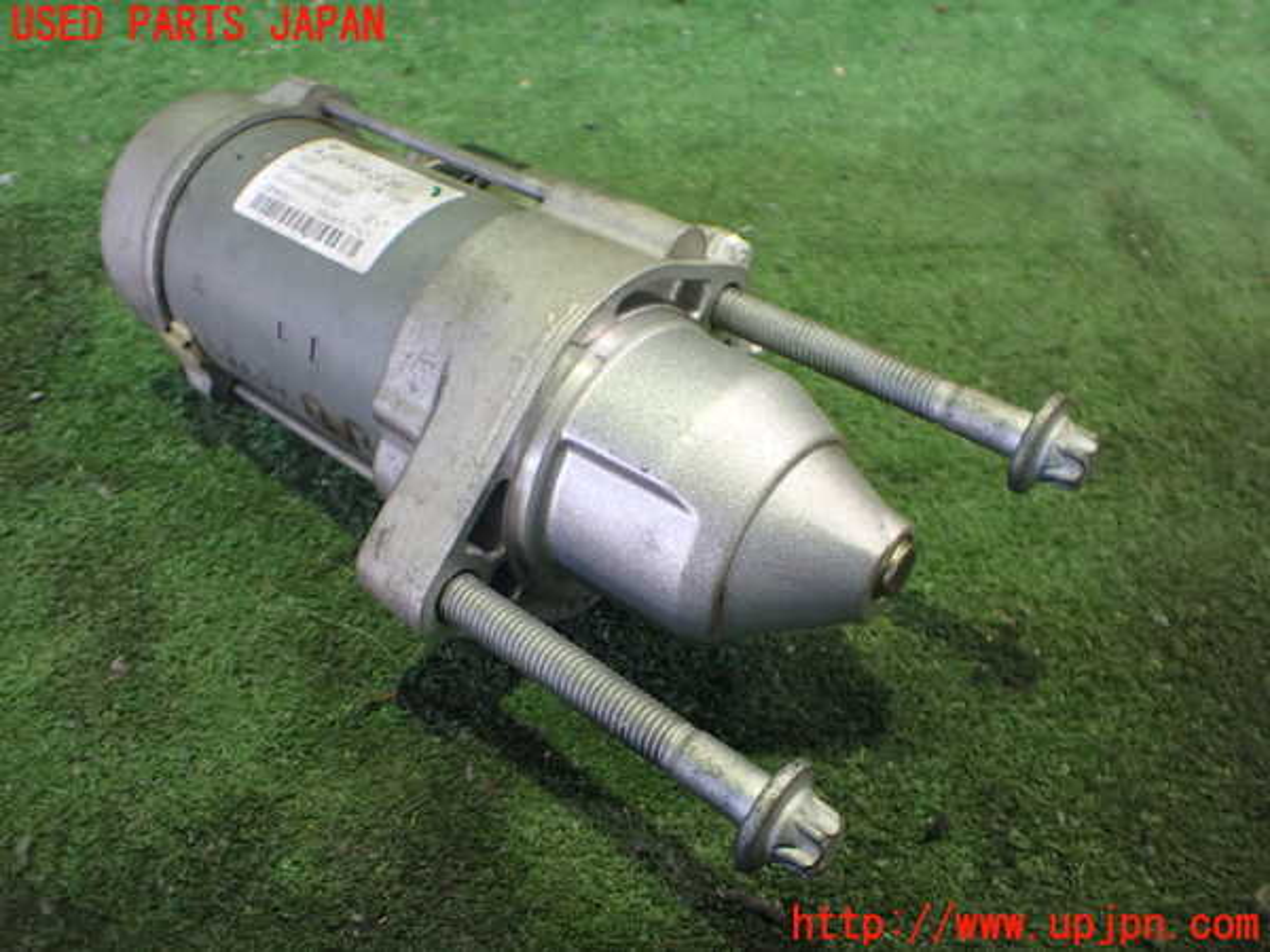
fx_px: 1101
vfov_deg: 46.8
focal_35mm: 30
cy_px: 476
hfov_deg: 60.0
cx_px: 635
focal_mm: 5.4
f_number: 2.3
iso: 800
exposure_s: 1/50
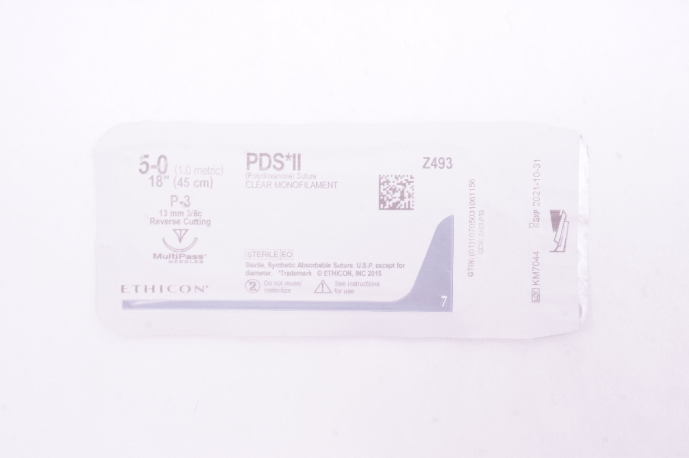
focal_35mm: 51
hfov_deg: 38.9
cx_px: 344
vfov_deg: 26.4
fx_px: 975
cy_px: 229
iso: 800
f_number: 16
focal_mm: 34
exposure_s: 1/13
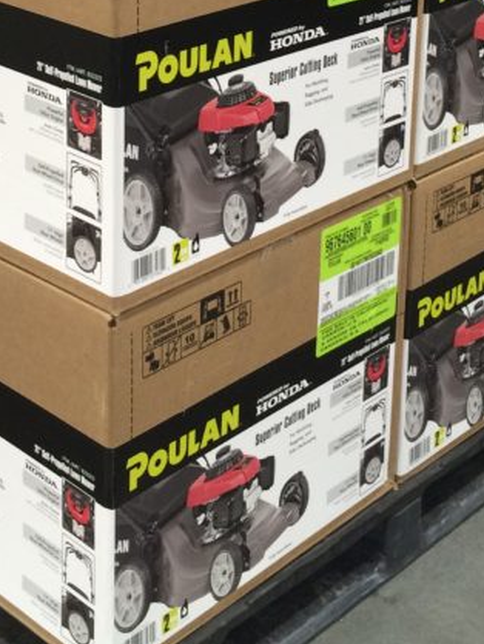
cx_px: 194
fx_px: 1322
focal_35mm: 71
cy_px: -22
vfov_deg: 25.8
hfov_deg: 20.7
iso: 100
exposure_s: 1/33
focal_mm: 4.15
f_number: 2.2
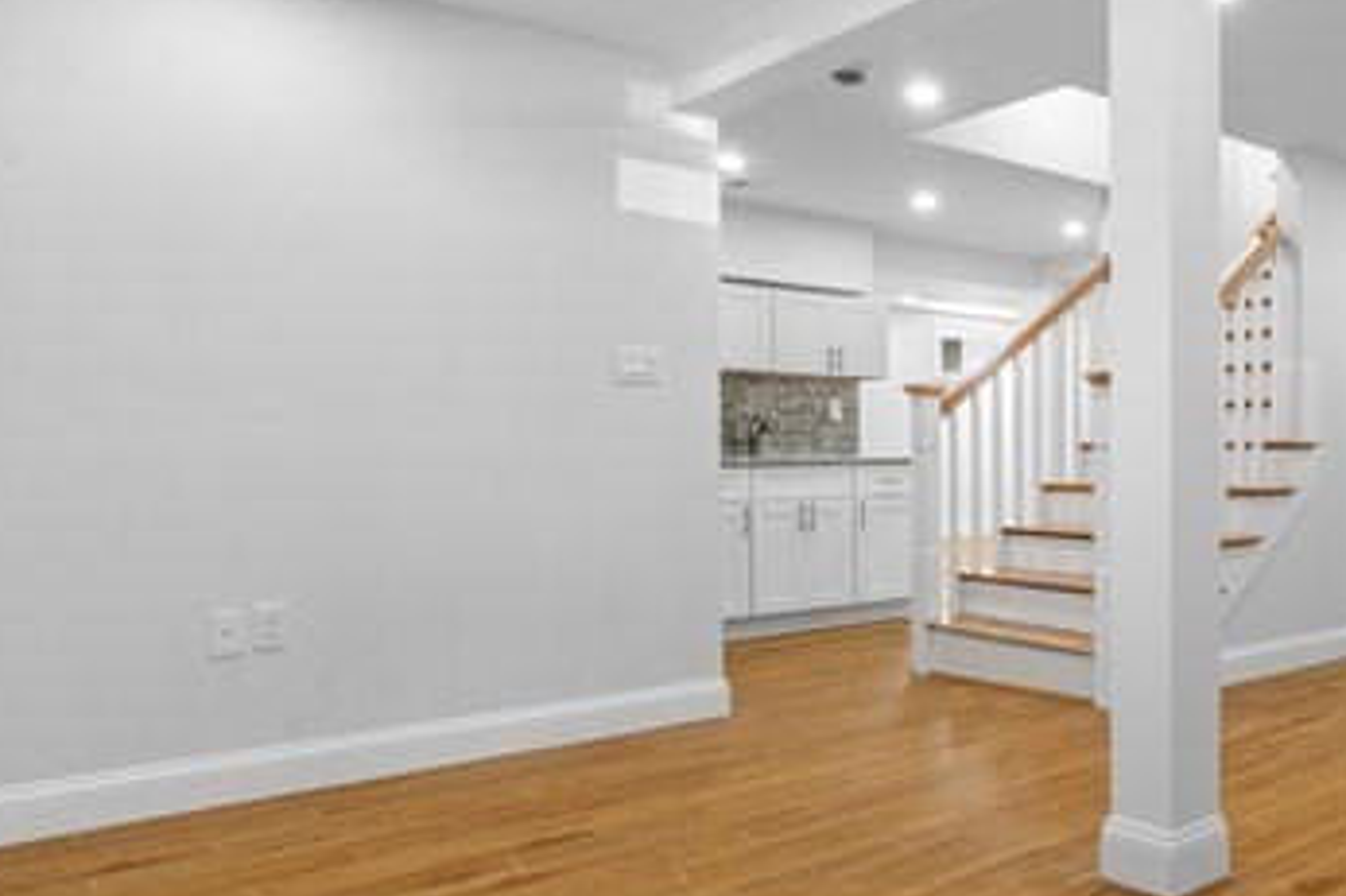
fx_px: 1121
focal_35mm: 30
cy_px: 471
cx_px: 1078
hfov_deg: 57.3
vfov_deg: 43.6
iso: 200
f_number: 9
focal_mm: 16
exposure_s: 2
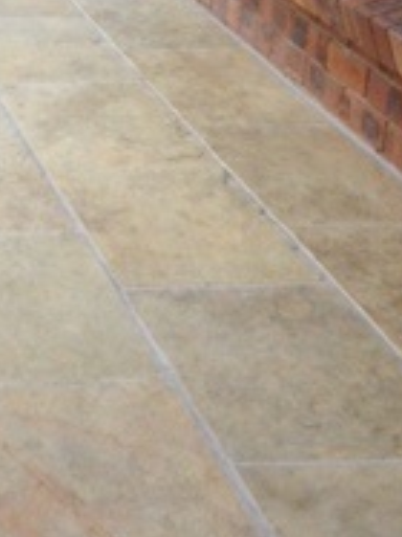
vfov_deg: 17.1
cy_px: 14
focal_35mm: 113
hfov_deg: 12.5
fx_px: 1752
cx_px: -192
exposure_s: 1/661
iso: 50
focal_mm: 4.12
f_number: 2.4
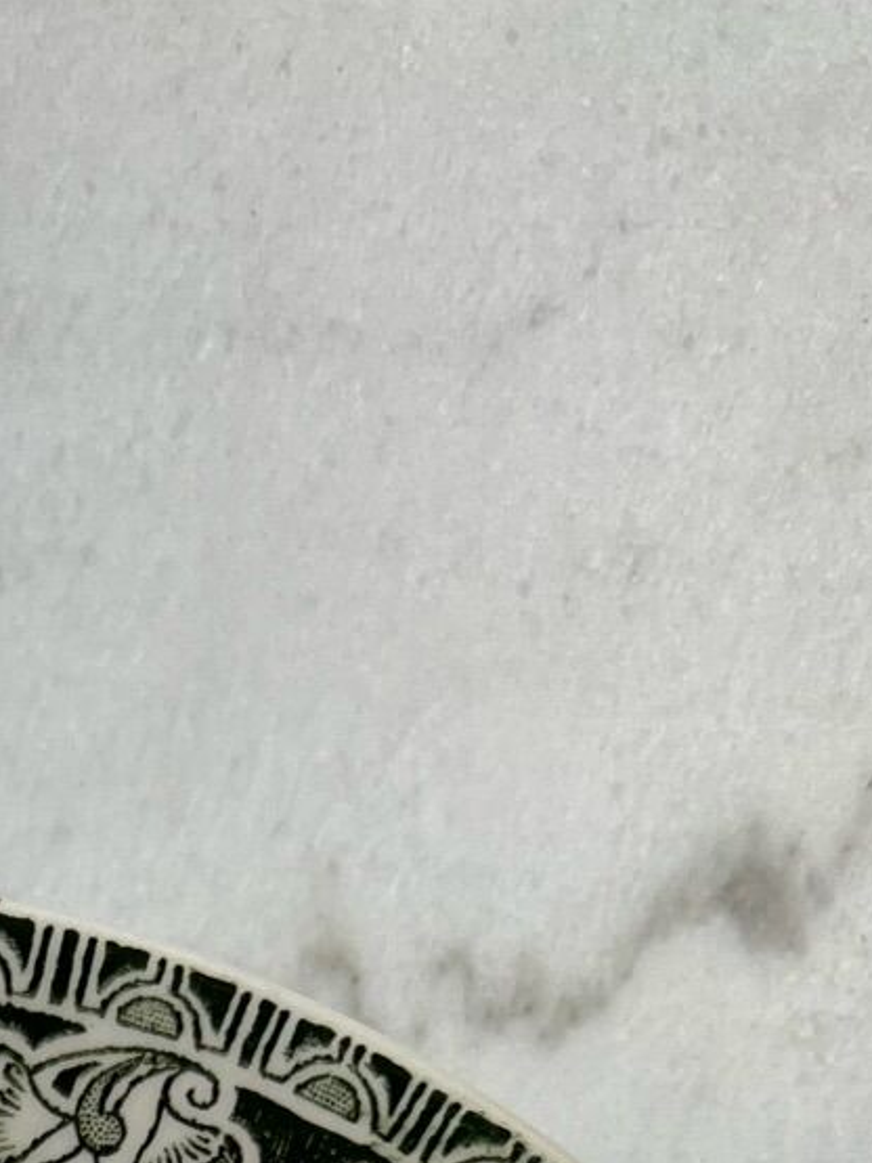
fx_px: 3226
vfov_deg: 16.7
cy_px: 2143
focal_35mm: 96
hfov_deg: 14.7
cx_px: -289
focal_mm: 5.7
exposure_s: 1/1344
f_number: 1.5
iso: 50
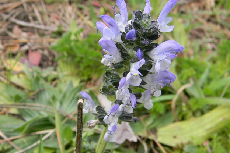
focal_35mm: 48
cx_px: 121
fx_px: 307
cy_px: 96
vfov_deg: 28.0
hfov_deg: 41.1
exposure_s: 1/165
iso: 80
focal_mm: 6.4
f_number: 3.7
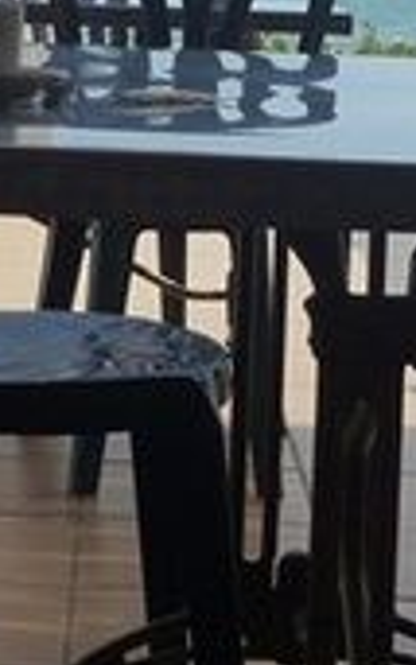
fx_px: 2284
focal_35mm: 126
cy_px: -132
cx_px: 130
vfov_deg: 15.9
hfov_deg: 10.4
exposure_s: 1/125
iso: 125
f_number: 10
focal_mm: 4.9
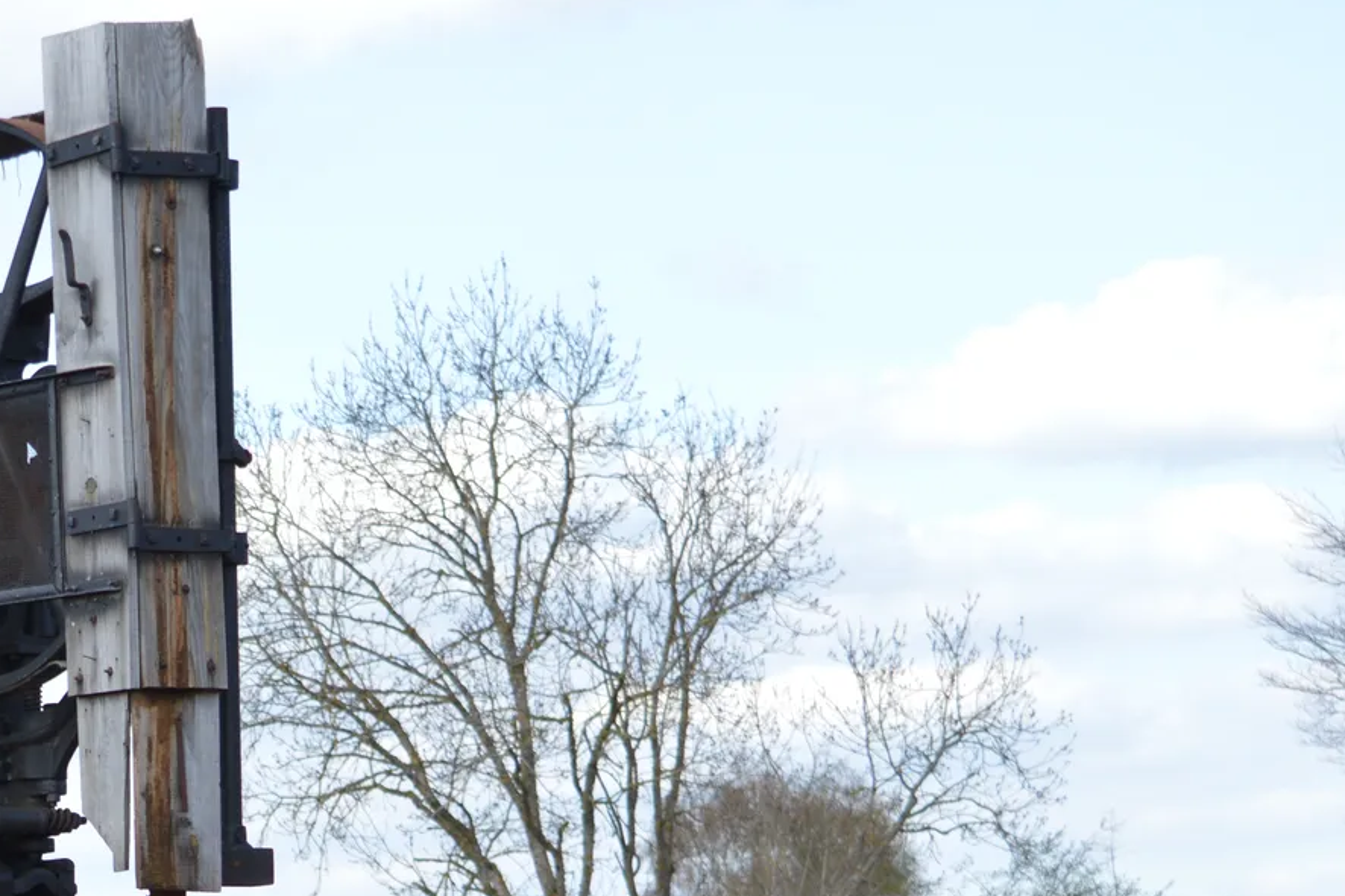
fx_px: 6951
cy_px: 872
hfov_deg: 11.0
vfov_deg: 7.3
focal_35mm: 186
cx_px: 73
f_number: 7.1
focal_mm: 55
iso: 100
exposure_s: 1/200
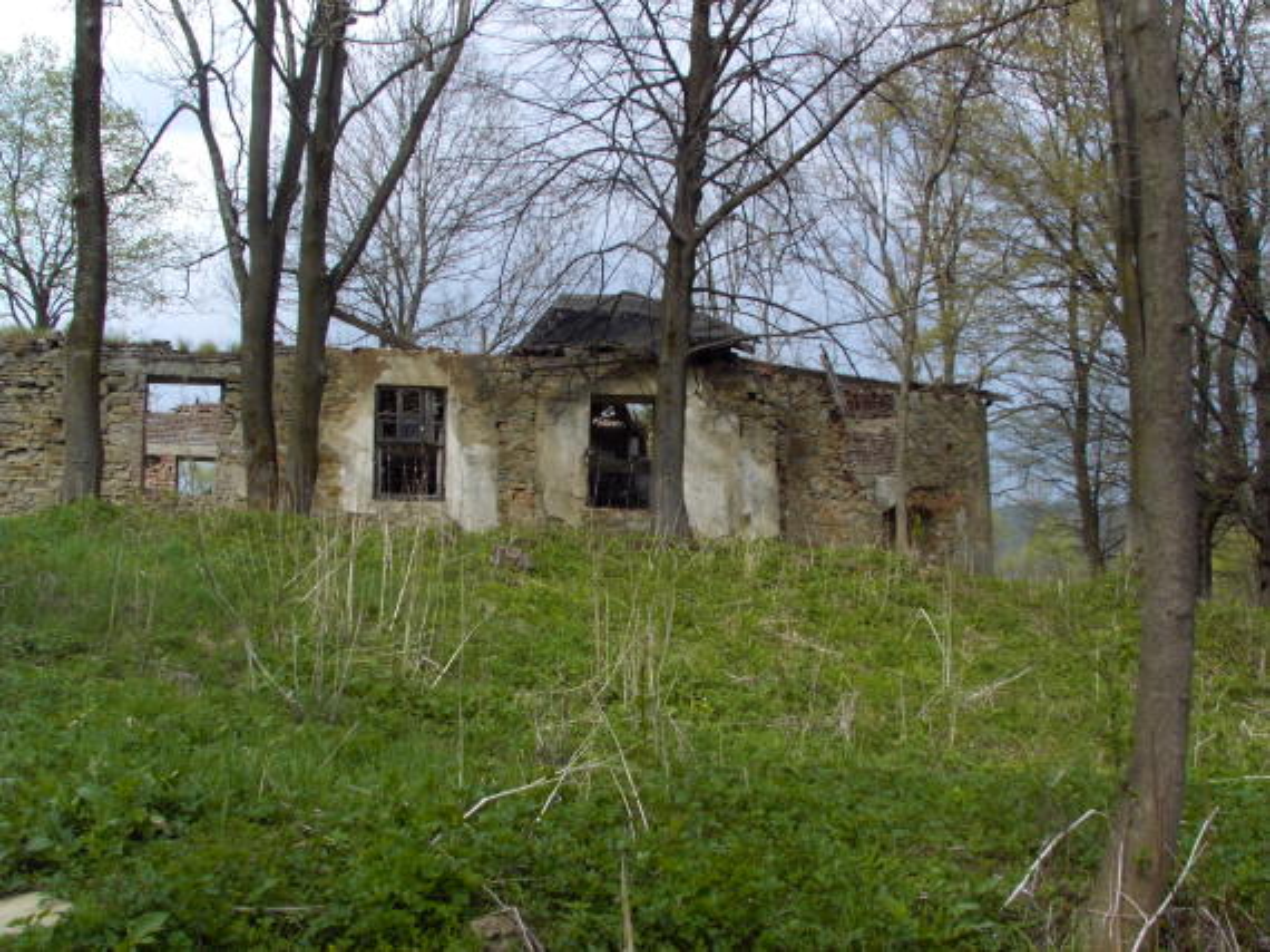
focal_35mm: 43
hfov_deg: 43.9
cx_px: 635
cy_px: 476
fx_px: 1577
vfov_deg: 33.6
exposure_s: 1/260
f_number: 5.6
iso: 100
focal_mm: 6.6
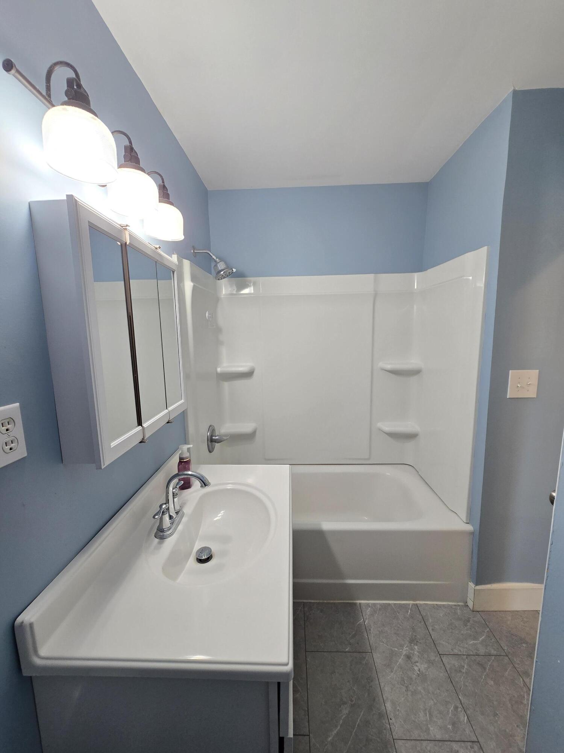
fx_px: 282
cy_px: 376
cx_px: 282
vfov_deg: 106.2
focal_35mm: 13
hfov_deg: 89.9
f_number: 2.2
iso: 125
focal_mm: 2.2
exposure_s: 1/60
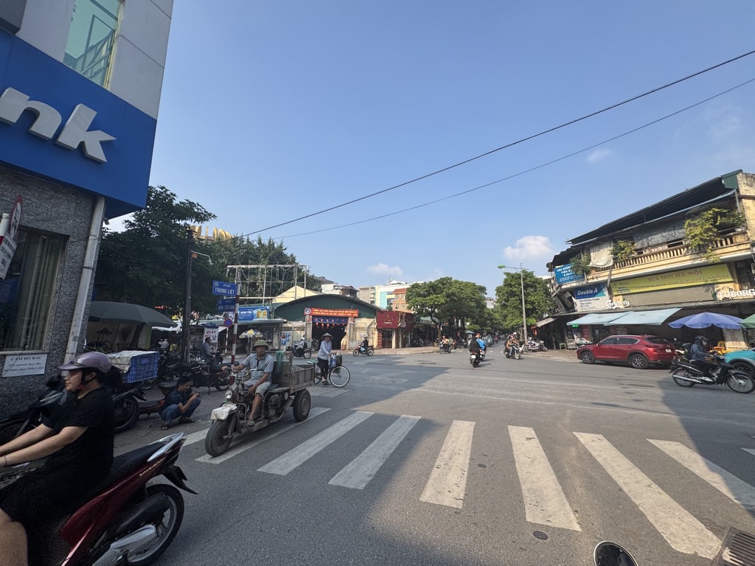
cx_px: 378
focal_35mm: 14
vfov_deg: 85.7
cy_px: 283
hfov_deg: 102.1
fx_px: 305
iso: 40
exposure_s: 1/1536
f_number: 2.2
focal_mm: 2.22
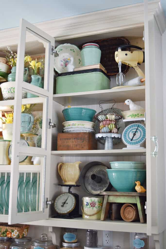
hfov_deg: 29.0
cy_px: 124
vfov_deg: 42.3
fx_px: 321
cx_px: 83
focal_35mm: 46
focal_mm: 31
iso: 400
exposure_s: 1/80
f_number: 4.5
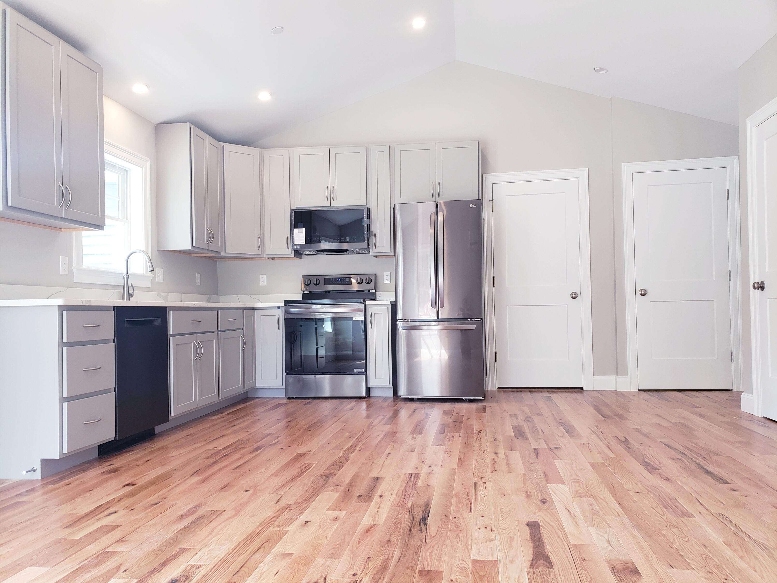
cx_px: 388
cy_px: 292
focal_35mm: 26
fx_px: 584
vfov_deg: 53.1
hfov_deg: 67.3
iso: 125
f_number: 2.4
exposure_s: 1/60
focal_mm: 4.3
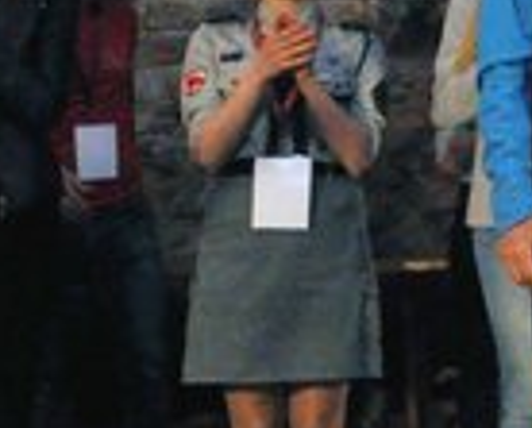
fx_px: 1878
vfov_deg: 12.7
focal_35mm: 119
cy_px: -54
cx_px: 1210
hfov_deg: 12.9
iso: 3200
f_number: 13
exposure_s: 1/60
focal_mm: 18
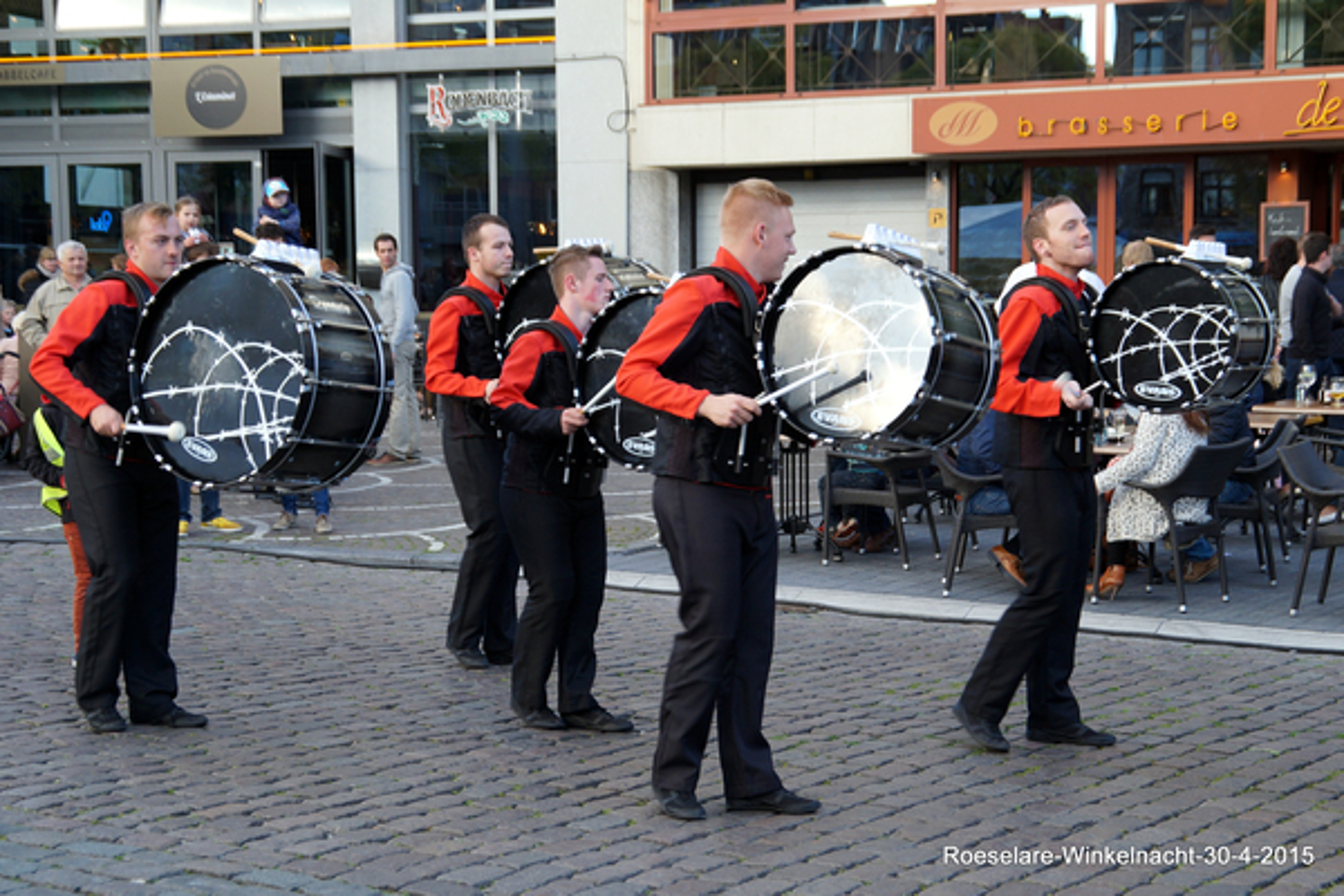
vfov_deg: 29.9
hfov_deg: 43.6
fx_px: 1680
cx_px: 672
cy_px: 448
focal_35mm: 45
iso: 200
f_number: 5
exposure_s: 1/80
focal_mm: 30
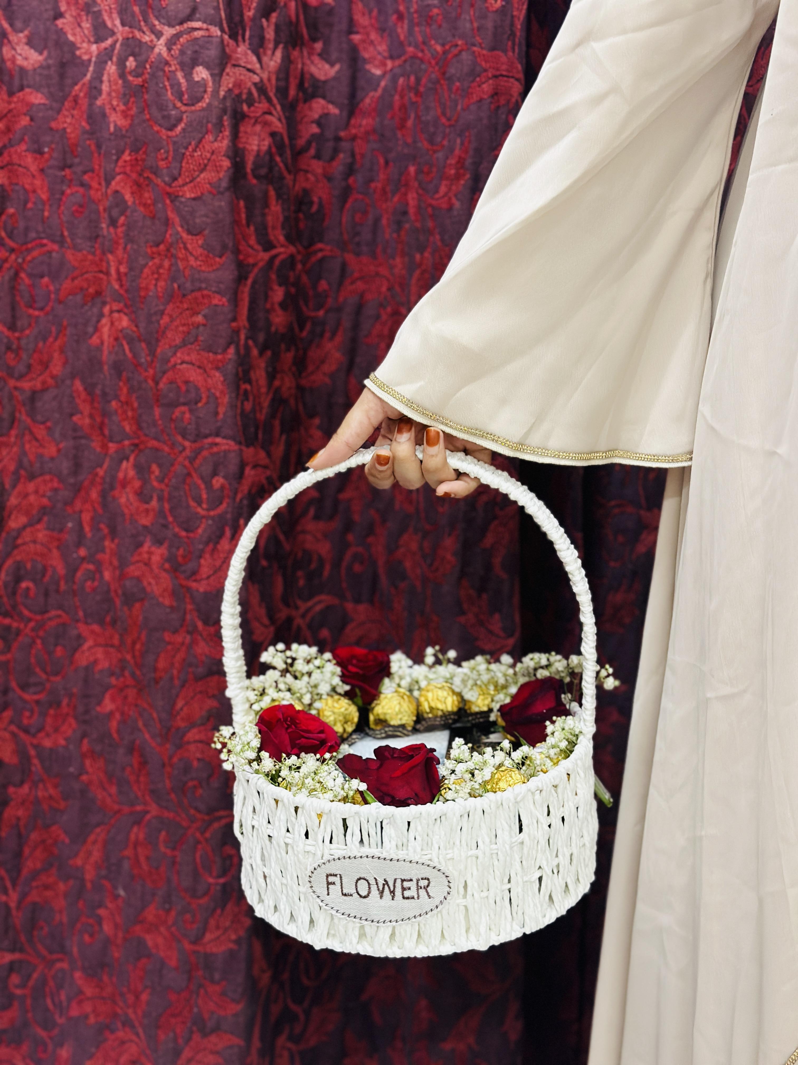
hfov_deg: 30.3
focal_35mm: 48
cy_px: 532
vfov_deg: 39.7
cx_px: 399
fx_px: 1475
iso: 320
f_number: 1.78
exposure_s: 1/33
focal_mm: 6.86
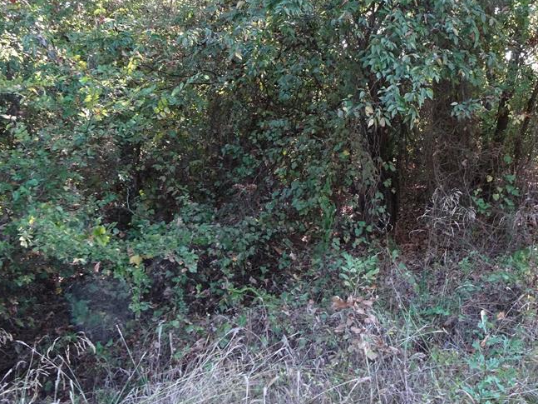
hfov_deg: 48.0
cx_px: 366
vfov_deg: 36.8
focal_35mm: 38
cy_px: 102
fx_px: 590
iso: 100
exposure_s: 1/30
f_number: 3.5
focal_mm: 4.1
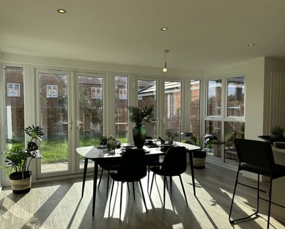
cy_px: 116
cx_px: 134
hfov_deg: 65.9
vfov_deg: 55.0
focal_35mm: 26
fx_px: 219
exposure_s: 1/1357
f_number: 1.78
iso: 80
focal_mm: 6.86
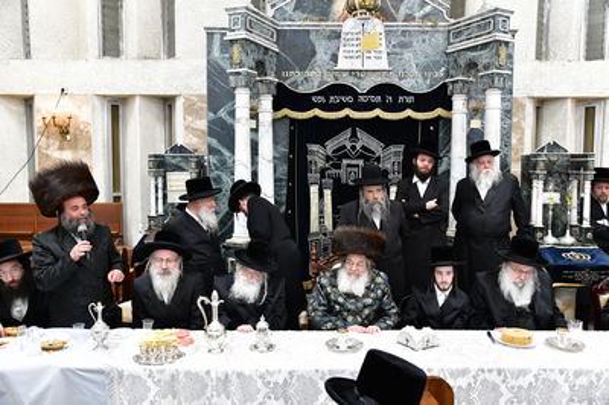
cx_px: 304
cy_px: 202
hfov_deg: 62.0
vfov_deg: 43.5
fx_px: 507
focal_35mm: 30
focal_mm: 30
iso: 2000
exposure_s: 1/100
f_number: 5.6
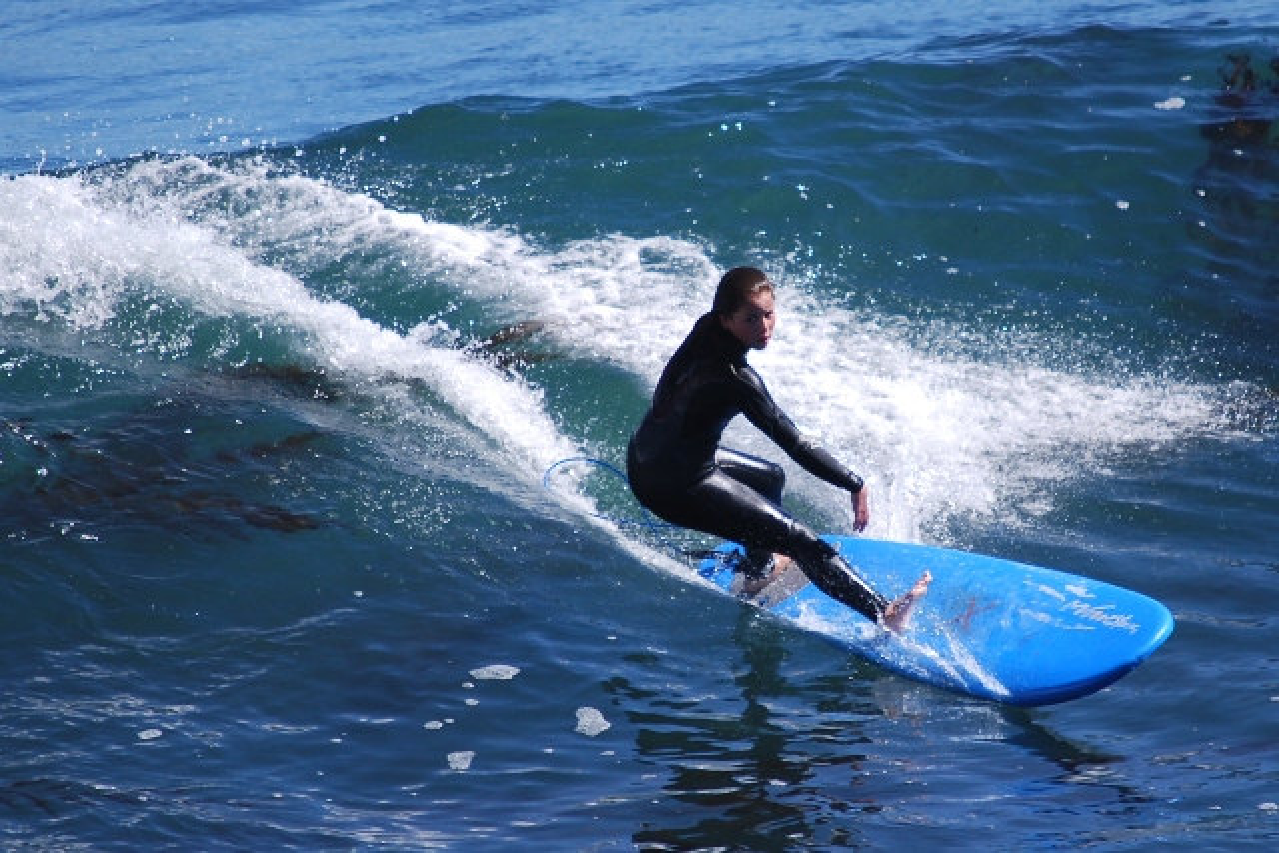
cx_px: 640
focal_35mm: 300
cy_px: 426
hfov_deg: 6.9
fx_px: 10660
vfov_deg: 4.6
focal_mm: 200
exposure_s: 1/640
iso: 200
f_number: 5.6
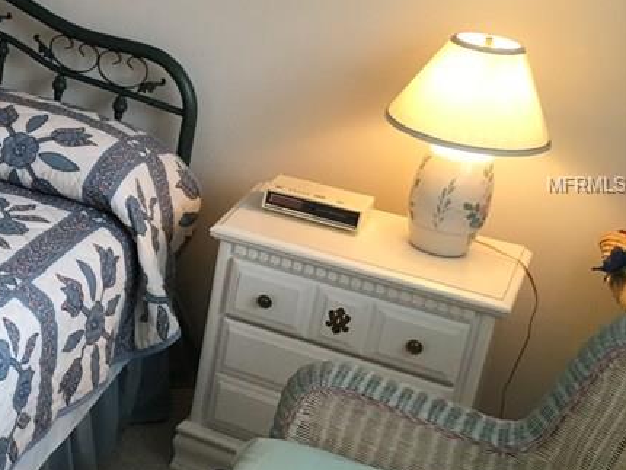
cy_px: 185
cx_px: -111
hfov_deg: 25.5
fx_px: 1249
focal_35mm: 69
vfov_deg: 21.3
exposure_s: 1/30
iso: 40
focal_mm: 4.15
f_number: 2.2
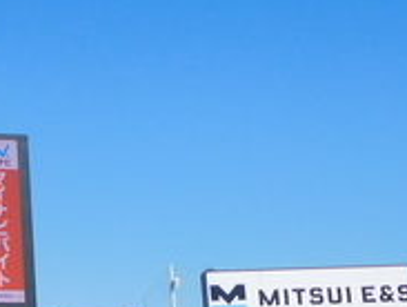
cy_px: 98
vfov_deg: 13.6
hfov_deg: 17.1
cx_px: -100
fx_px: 1284
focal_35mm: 109
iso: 125
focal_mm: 4.5
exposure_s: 1/500
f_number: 6.8
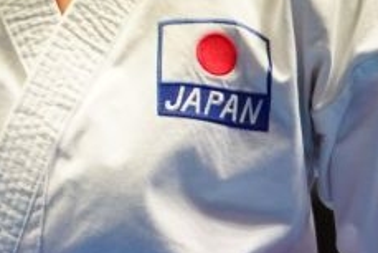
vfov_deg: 0.9
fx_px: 16316
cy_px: 91
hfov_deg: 1.3
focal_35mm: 1553
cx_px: 122
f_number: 2.8
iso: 1000
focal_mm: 198
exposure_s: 1/500
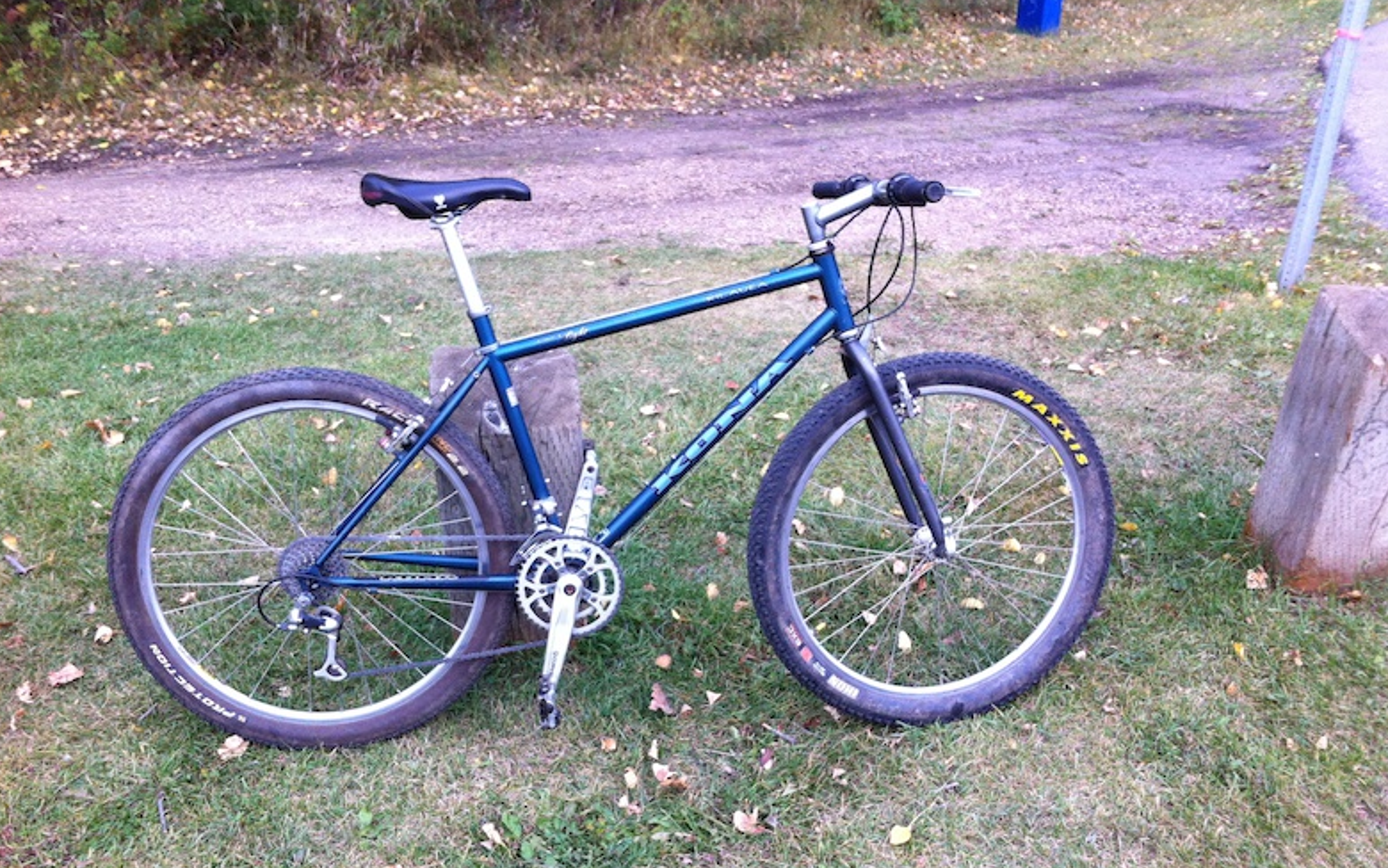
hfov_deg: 51.5
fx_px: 1438
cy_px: 489
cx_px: 685
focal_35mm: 38
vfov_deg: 33.6
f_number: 2.8
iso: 100
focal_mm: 3.85
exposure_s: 1/60
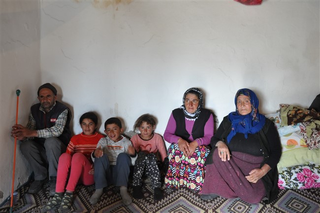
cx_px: 160
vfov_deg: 39.9
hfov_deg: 57.3
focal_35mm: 33
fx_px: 293
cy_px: 106
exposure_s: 1/50
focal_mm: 22
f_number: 7.1
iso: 1600
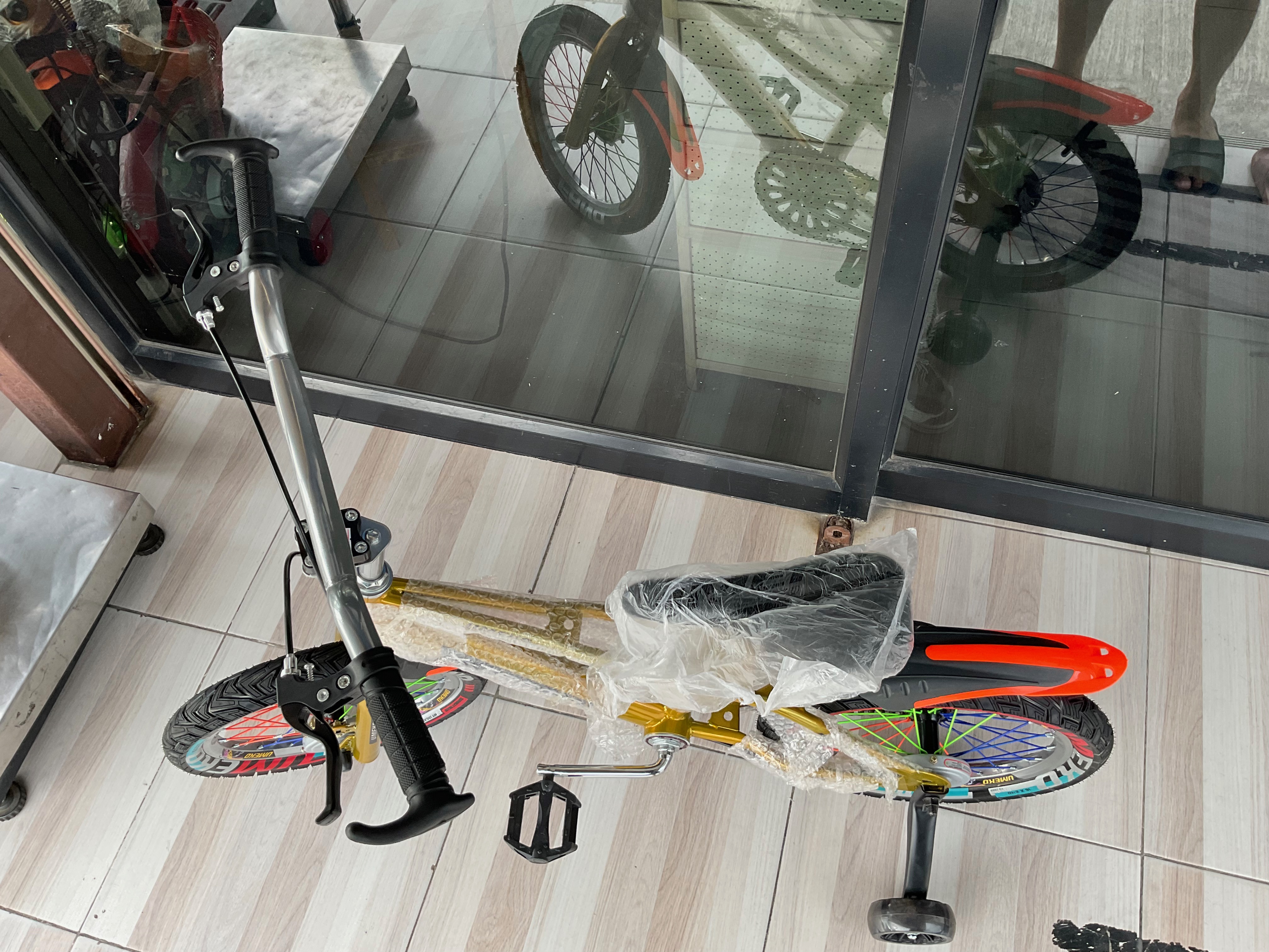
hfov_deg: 61.7
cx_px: 634
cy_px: 476
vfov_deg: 48.2
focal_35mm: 29
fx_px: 1063
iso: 40
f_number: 1.8
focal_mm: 3
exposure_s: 1/100
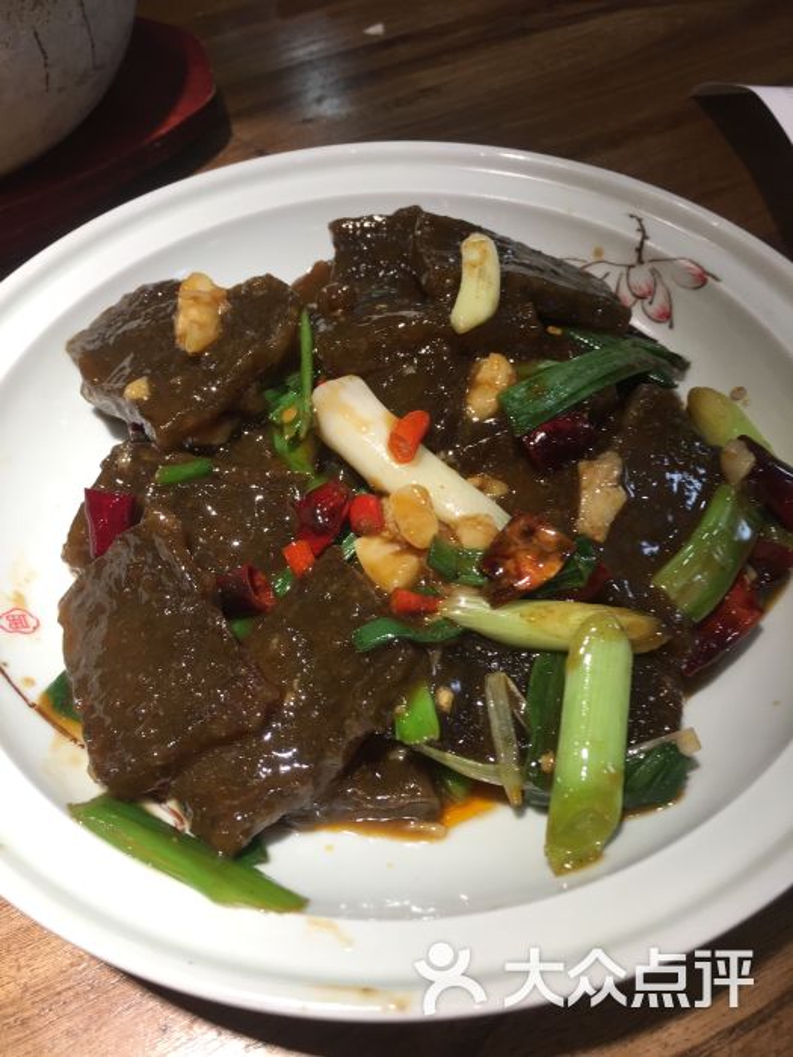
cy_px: 528
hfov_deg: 48.2
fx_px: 886
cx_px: 396
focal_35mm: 29
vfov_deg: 61.7
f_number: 2.2
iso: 40
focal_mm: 4.15
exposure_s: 1/100
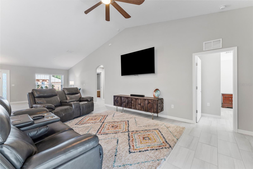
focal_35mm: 15
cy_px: 84
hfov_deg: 100.4
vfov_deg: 77.3
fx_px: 105
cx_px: 126
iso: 250
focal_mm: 15
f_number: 9
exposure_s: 1/1.25
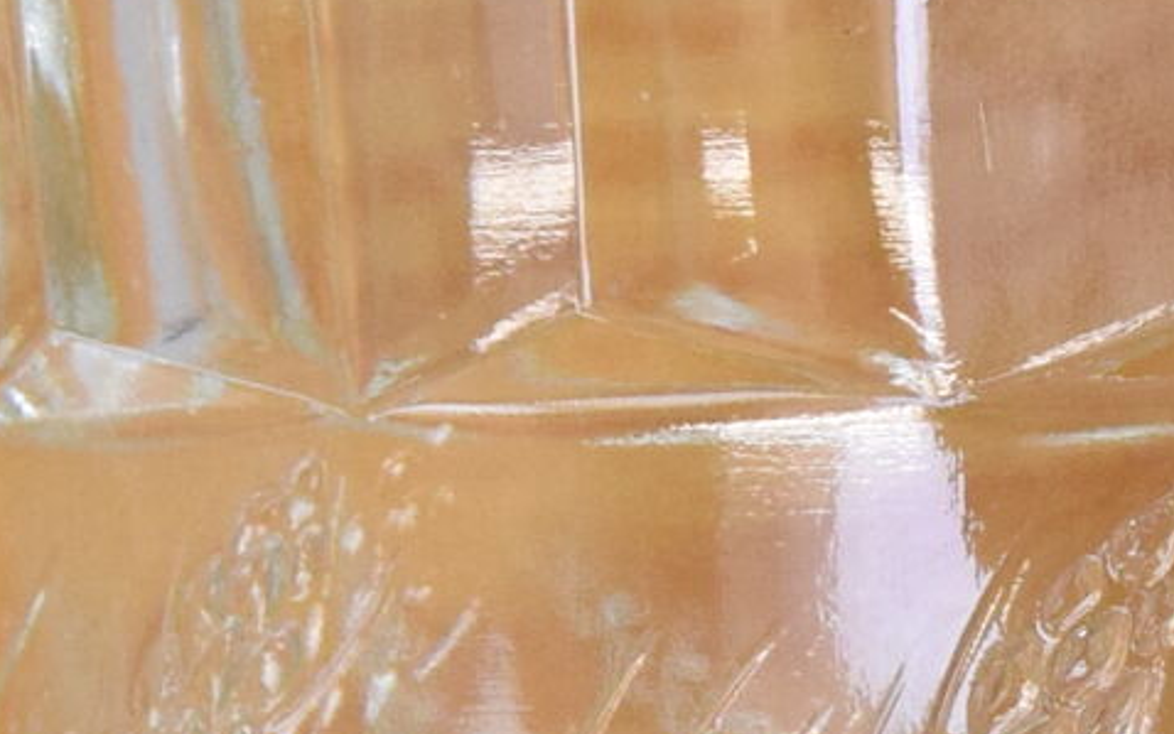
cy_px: 987
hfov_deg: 8.4
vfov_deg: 5.2
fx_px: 7969
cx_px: 1184
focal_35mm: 249
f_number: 8
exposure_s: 1/250
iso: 1600
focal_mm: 26
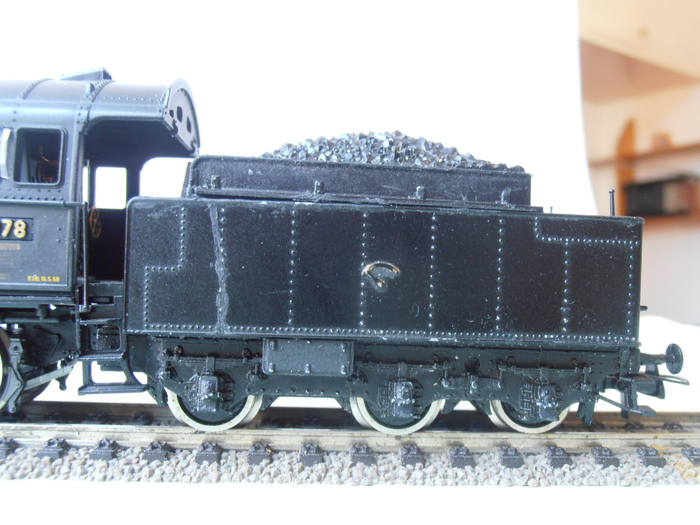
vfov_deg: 38.7
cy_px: 262
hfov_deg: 50.1
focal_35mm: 37
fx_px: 748
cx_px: 350
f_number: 3.9
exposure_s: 1/8
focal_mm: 6.61
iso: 125
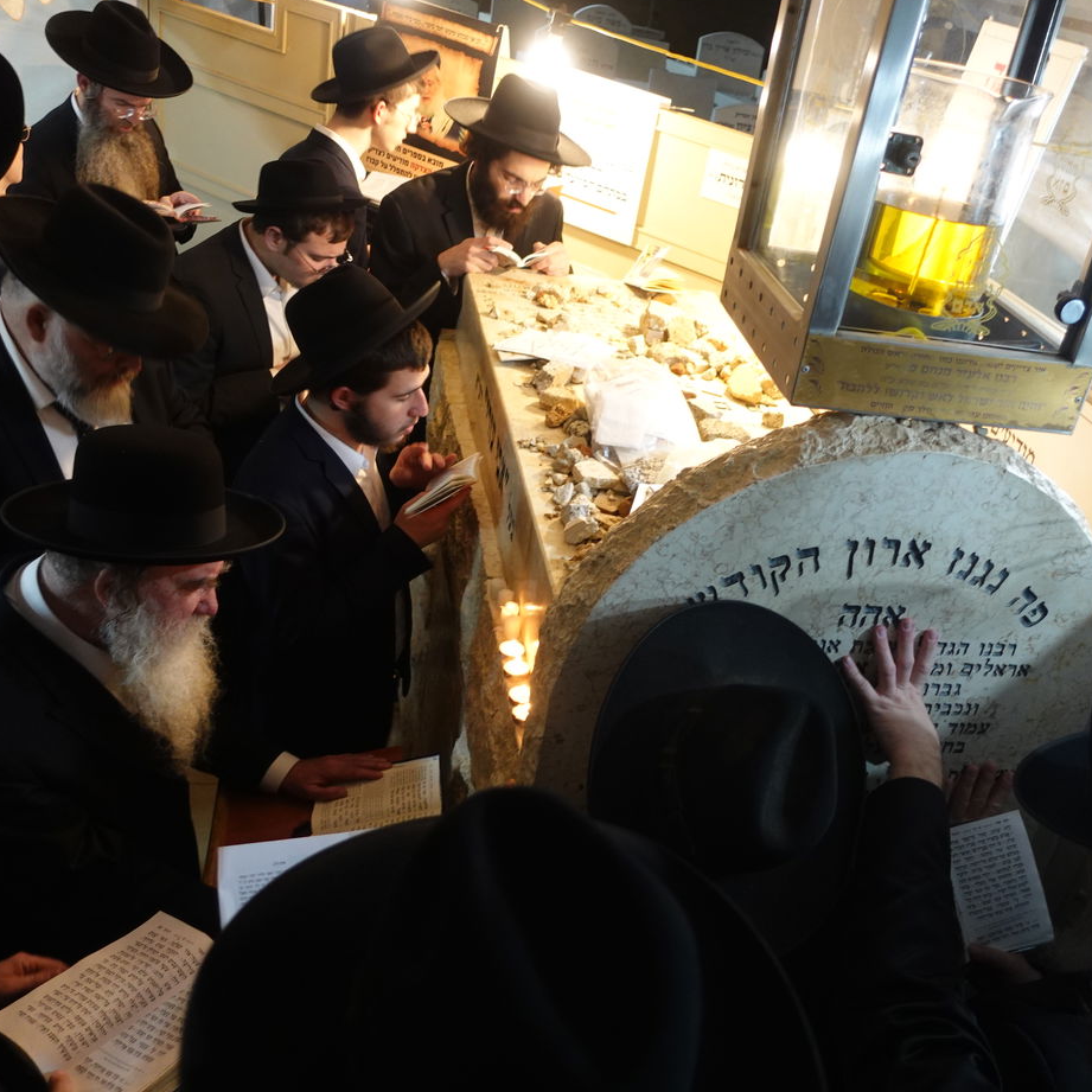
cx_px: 663
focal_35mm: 31
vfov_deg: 52.5
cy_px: 545
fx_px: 1106
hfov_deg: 52.1
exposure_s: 1/80
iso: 500
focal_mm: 9.4
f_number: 1.8
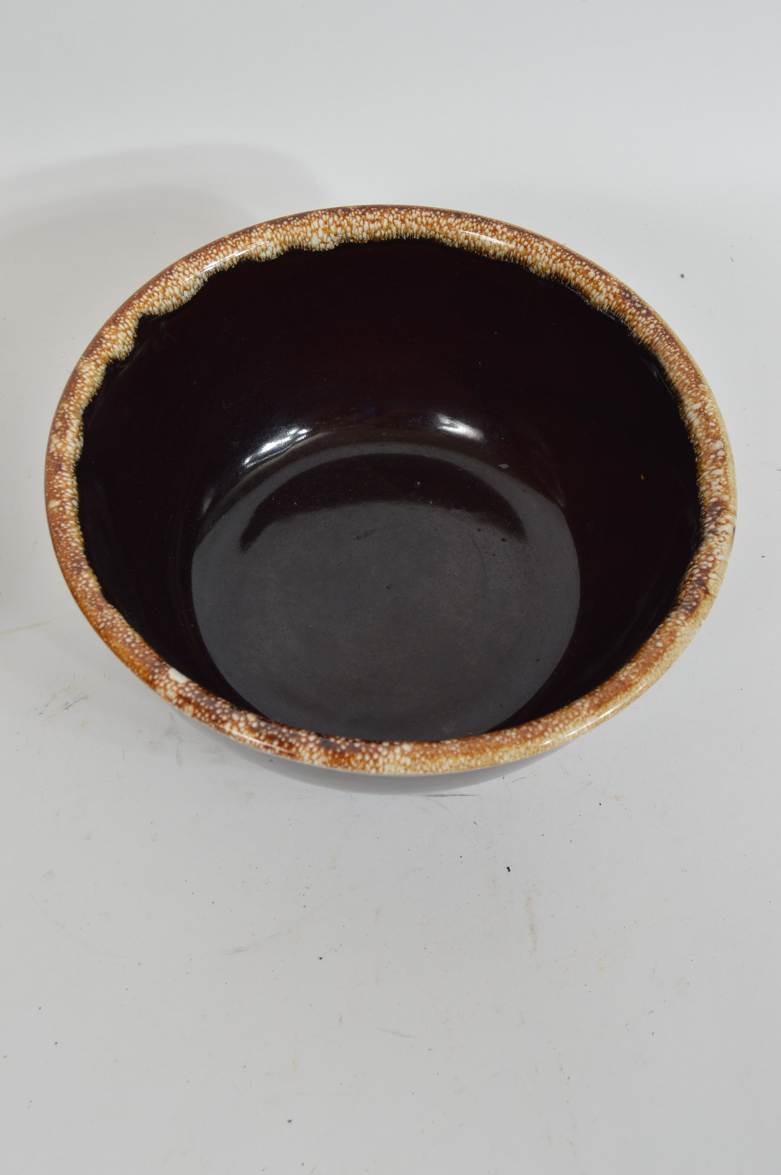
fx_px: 1467
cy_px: 588
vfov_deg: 43.6
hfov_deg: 29.8
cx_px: 390
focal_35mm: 45
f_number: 9
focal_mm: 30
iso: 100
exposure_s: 1/80
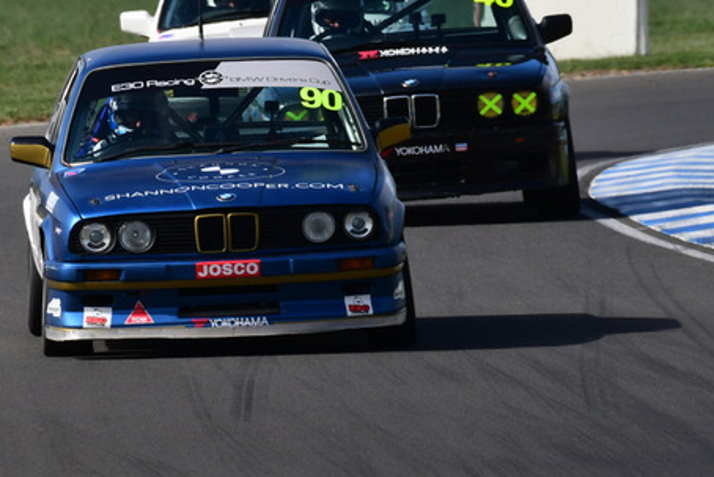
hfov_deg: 1.6
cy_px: 148
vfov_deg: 1.0
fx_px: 26207
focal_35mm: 1321
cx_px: 237
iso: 400
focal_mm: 500
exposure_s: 1/640
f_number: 11
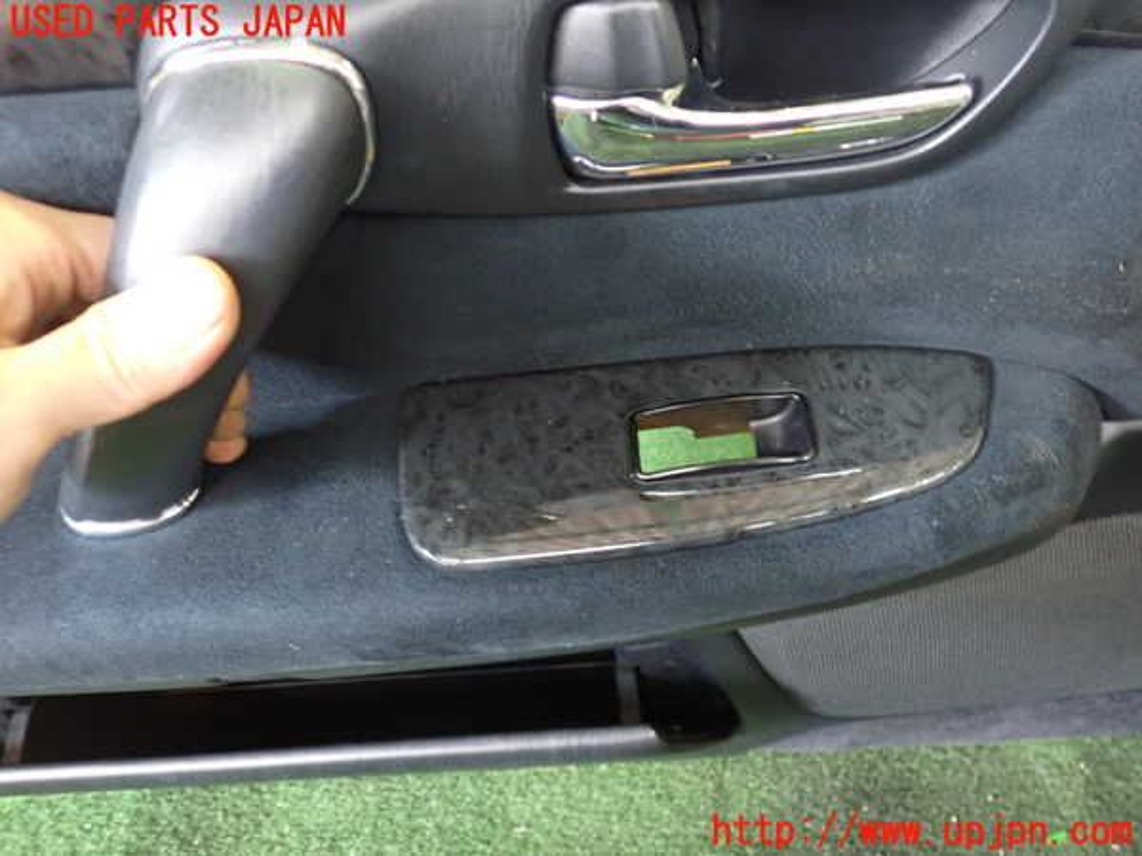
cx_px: 571
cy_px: 428
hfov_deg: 60.0
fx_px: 990
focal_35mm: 30
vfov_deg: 46.8
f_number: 2.3
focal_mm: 5.4
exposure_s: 1/20
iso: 800
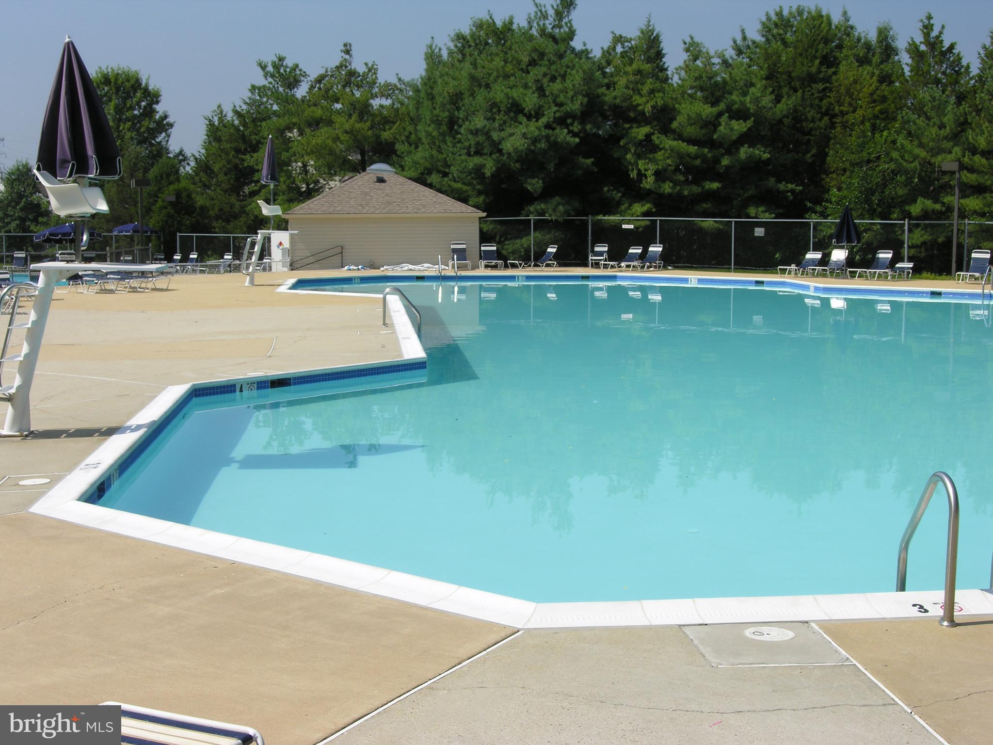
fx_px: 1377
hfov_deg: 39.7
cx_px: 496
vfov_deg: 30.3
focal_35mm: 48
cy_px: 372
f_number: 7
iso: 50
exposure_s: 1/250
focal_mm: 12.3
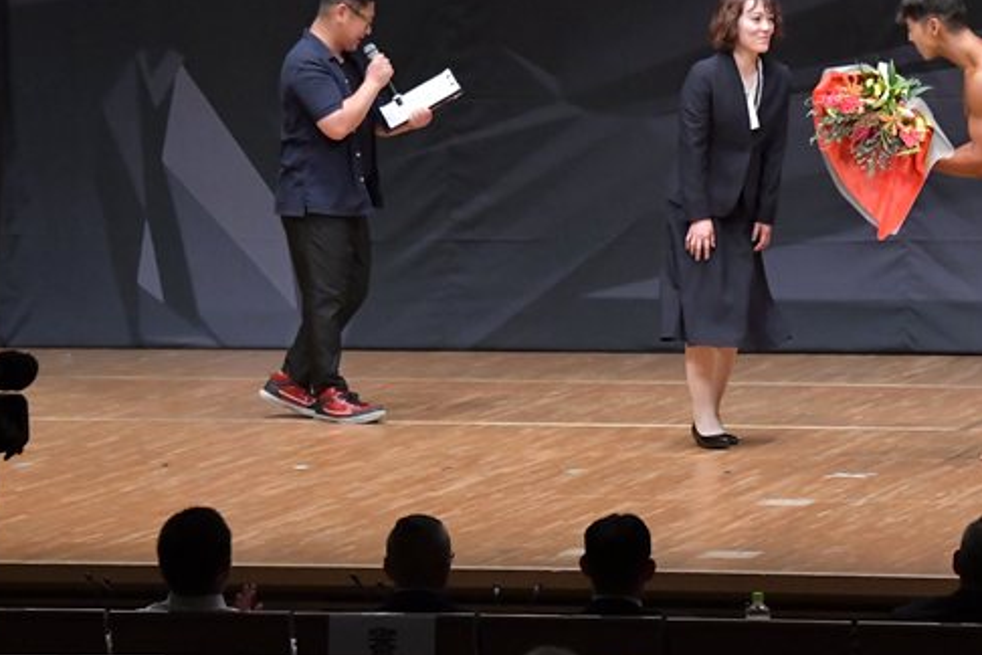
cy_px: 190
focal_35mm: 239
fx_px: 6519
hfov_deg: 8.6
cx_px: 757
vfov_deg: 5.7
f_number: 5.6
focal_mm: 100
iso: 6400
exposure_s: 1/400
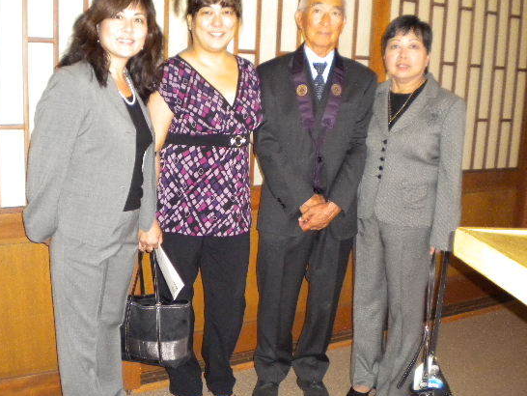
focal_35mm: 41
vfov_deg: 35.2
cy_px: 189
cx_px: 234
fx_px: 624
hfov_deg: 45.7
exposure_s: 1/30
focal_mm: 6.3
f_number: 3.1
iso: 548
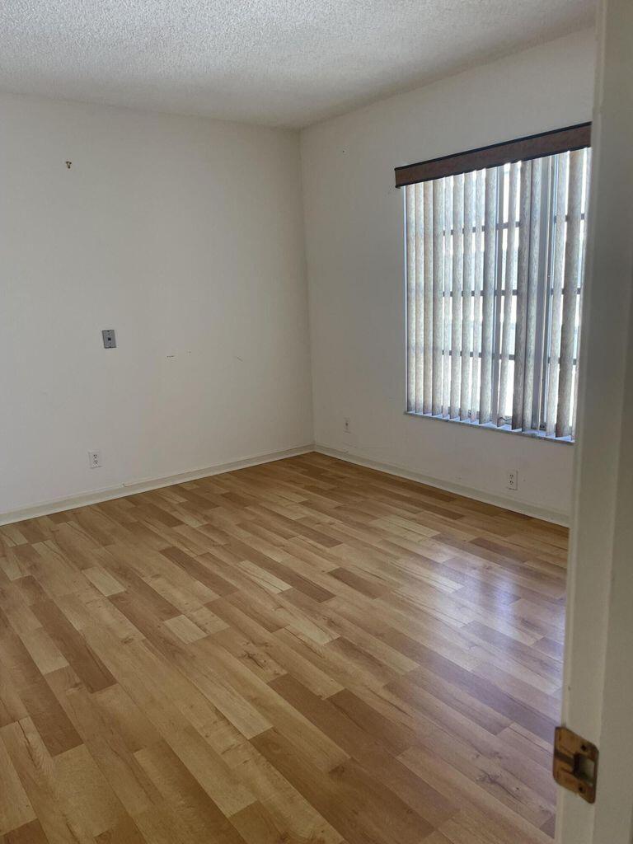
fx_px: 634
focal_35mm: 26
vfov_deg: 67.3
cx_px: 316
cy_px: 422
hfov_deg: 53.1
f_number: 1.6
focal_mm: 4.2
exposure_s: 1/121
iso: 64
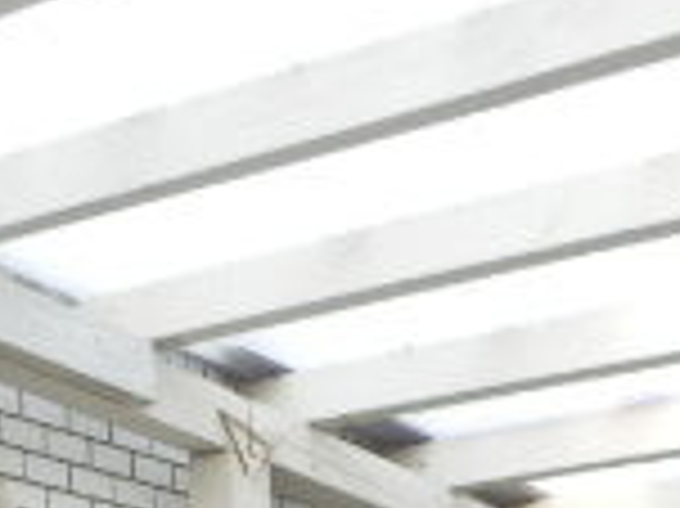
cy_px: 1052
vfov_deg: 12.5
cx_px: 635
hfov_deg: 18.9
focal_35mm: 102
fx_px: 2002
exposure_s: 1/30
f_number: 3
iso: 125
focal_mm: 4.2
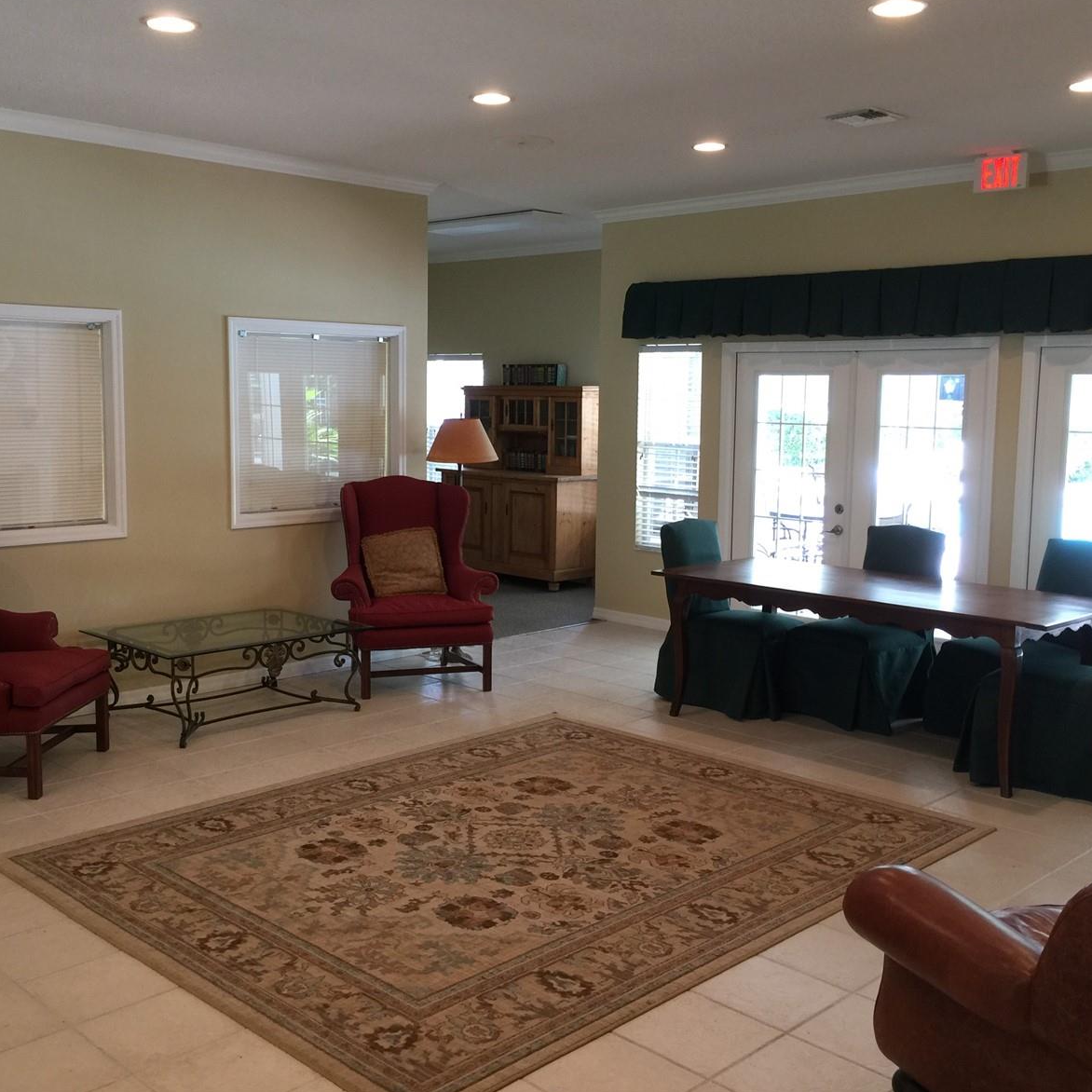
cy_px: 538
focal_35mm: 35
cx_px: 534
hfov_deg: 47.2
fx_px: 1249
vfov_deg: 47.2
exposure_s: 1/15
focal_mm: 4.15
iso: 50
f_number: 2.2
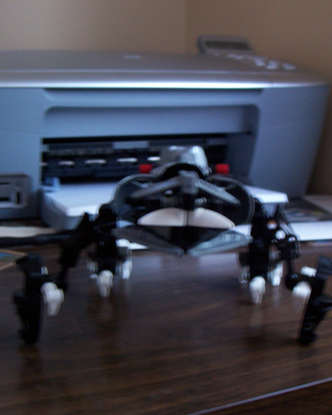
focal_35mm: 55
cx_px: 200
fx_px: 675
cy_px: 207
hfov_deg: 27.6
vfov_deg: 34.1
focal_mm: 7
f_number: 2.9
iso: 160
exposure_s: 1/8
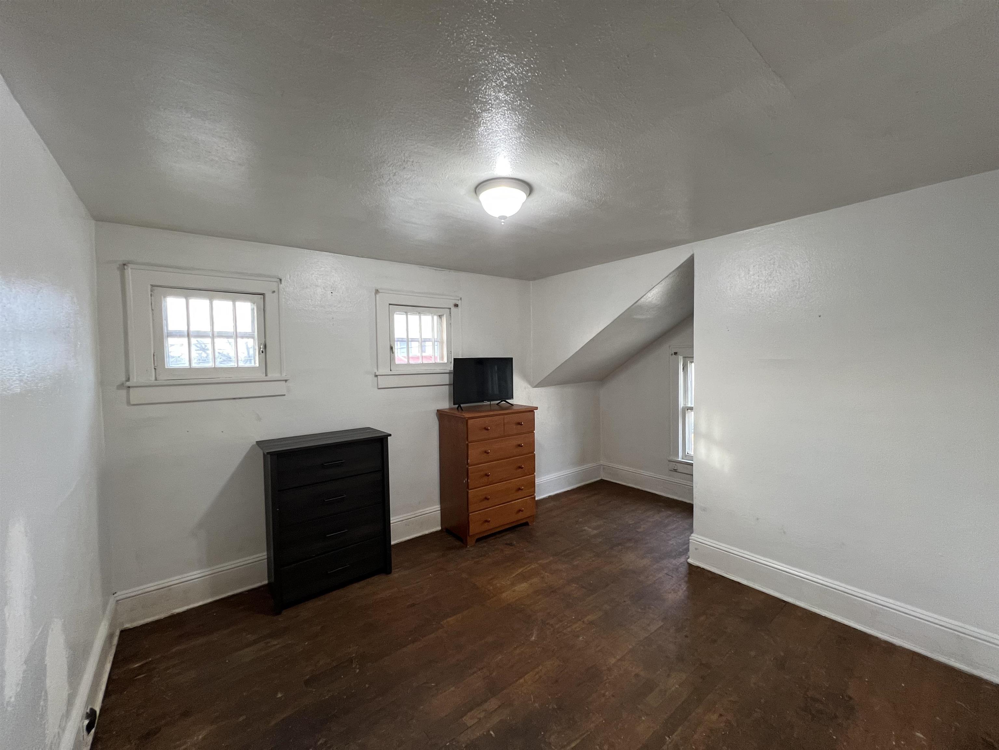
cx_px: 500
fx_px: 375
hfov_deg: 106.2
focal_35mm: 13
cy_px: 375
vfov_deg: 89.9
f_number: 1.8
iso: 200
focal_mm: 1.57
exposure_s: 1/60
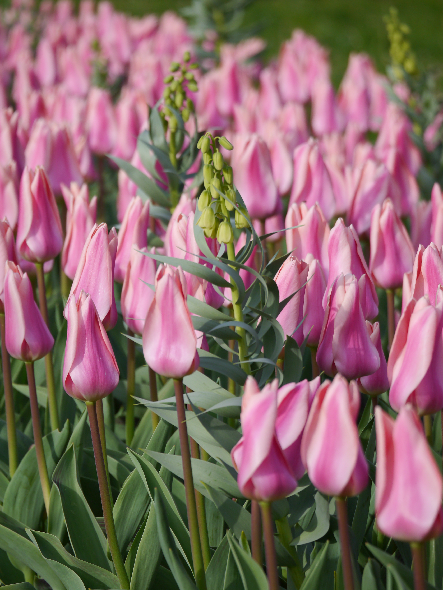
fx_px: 3717
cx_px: 222
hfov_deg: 6.8
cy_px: 295
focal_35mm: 218
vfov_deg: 9.1
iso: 160
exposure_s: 1/400
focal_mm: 109
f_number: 5.6
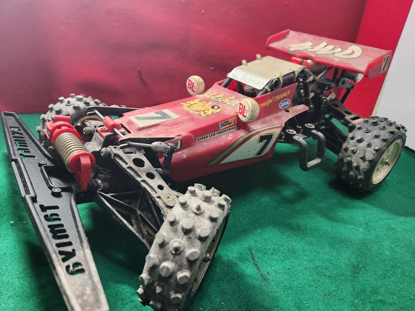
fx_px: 276
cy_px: 156
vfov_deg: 58.9
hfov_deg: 73.9
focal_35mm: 23
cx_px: 208
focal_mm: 5.4
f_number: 1.8
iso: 400
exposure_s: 1/100
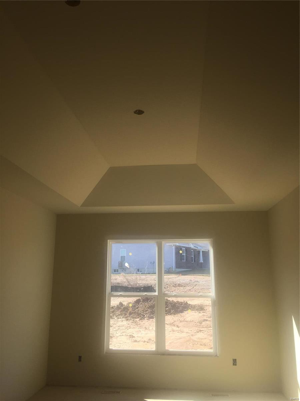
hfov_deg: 48.2
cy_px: 200
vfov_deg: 61.7
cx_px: 150
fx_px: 335
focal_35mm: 29
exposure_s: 1/403
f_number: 2.2
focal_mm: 4.15
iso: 32
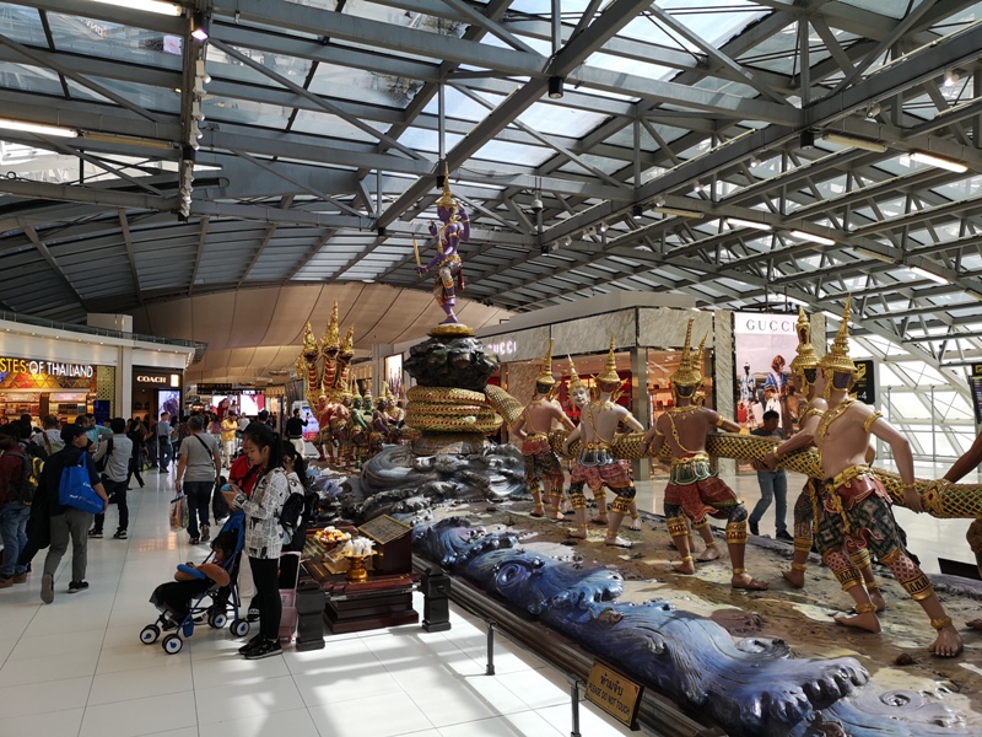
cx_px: 491
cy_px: 368
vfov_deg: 51.4
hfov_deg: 65.3
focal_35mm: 27
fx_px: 766
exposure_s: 1/100
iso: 80
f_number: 1.8
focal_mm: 3.95
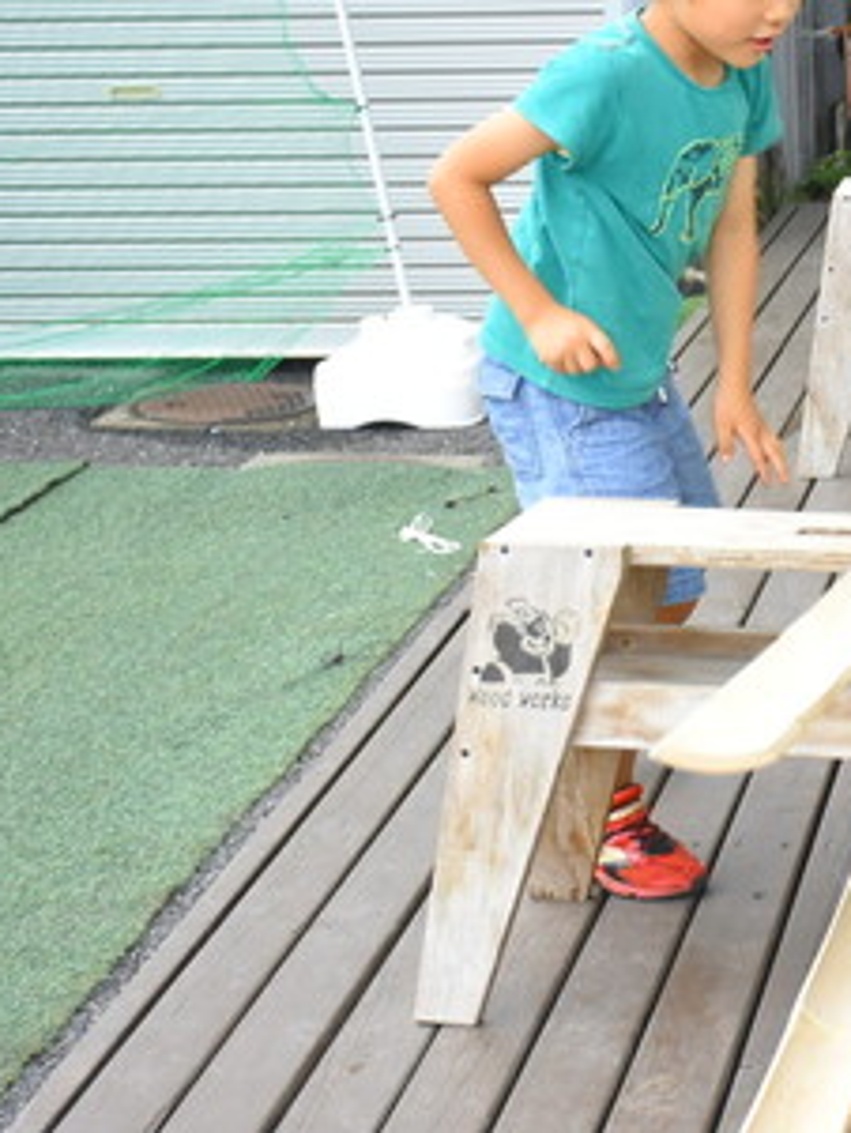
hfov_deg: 15.9
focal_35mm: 91
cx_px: 862
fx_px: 2981
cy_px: 508
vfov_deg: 21.5
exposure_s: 1/100
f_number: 5
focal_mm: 38
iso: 1000
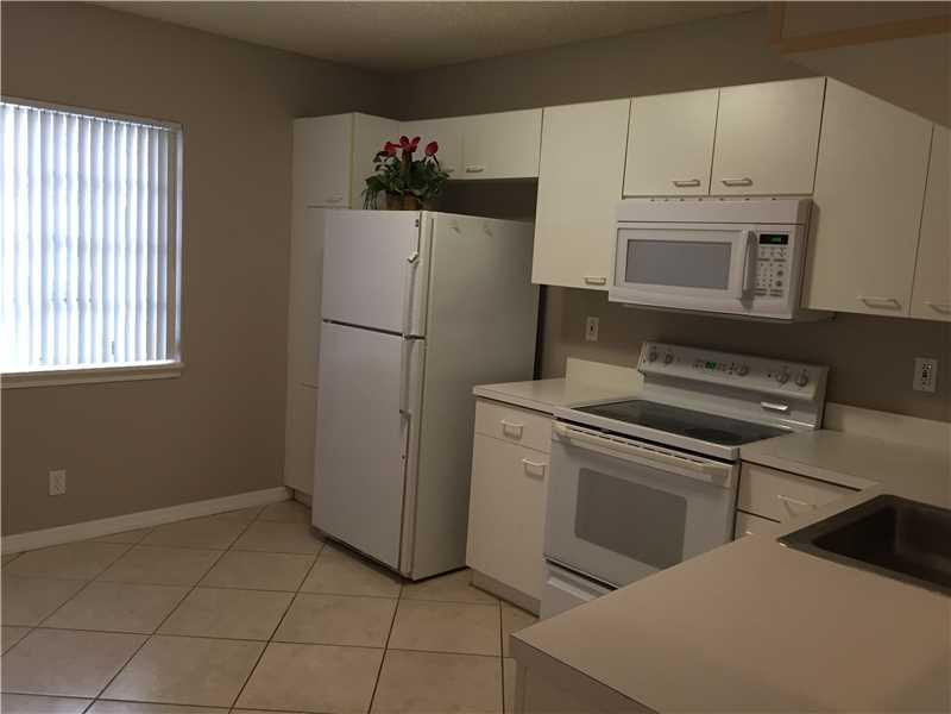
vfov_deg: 48.2
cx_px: 476
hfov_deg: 61.7
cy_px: 357
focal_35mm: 29
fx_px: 797
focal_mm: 4.15
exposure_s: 1/30
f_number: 2.2
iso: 80
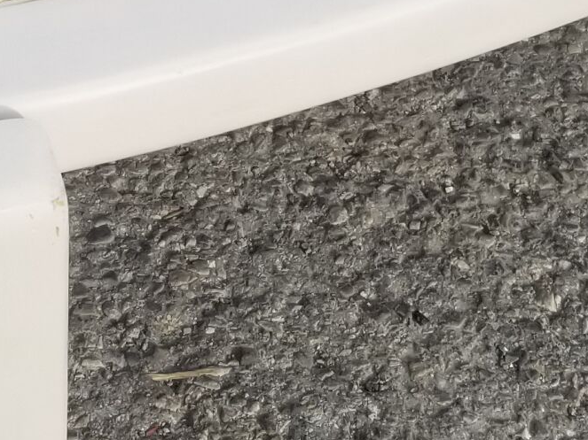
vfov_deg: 12.8
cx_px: 223
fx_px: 1919
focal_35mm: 113
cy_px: -88
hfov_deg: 17.4
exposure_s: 1/1692
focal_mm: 4.25
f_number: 1.7
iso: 50
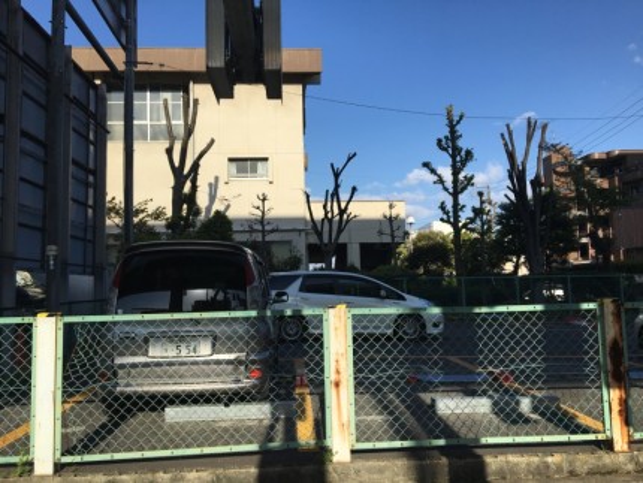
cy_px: 242
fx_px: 539
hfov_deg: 61.6
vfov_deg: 48.3
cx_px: 322
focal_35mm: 29
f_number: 2.2
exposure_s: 1/2331
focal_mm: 4.15
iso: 25
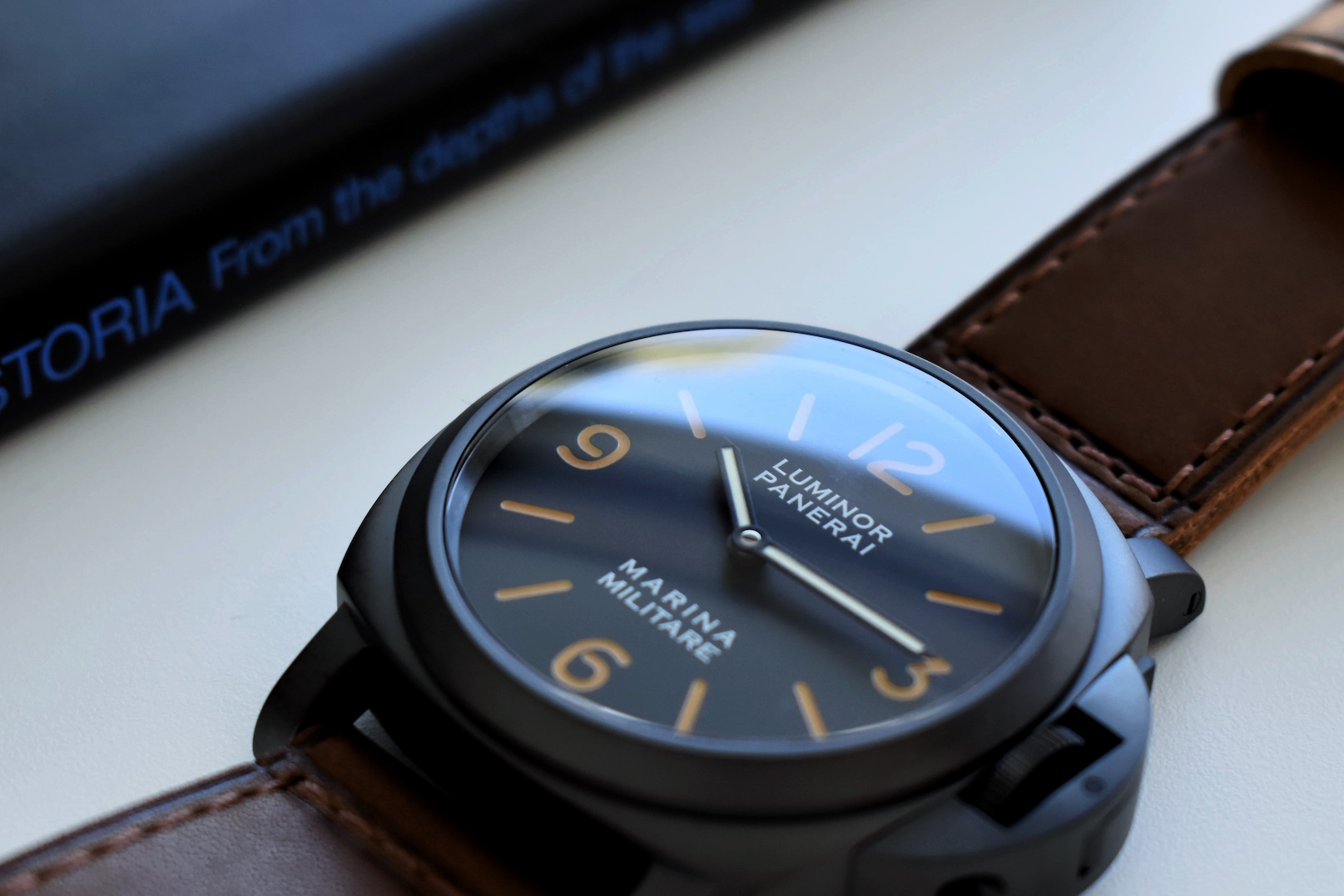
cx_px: 698
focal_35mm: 107
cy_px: 569
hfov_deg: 19.1
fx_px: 3995
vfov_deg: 12.8
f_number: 5.6
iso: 720
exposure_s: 1/125
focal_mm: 48
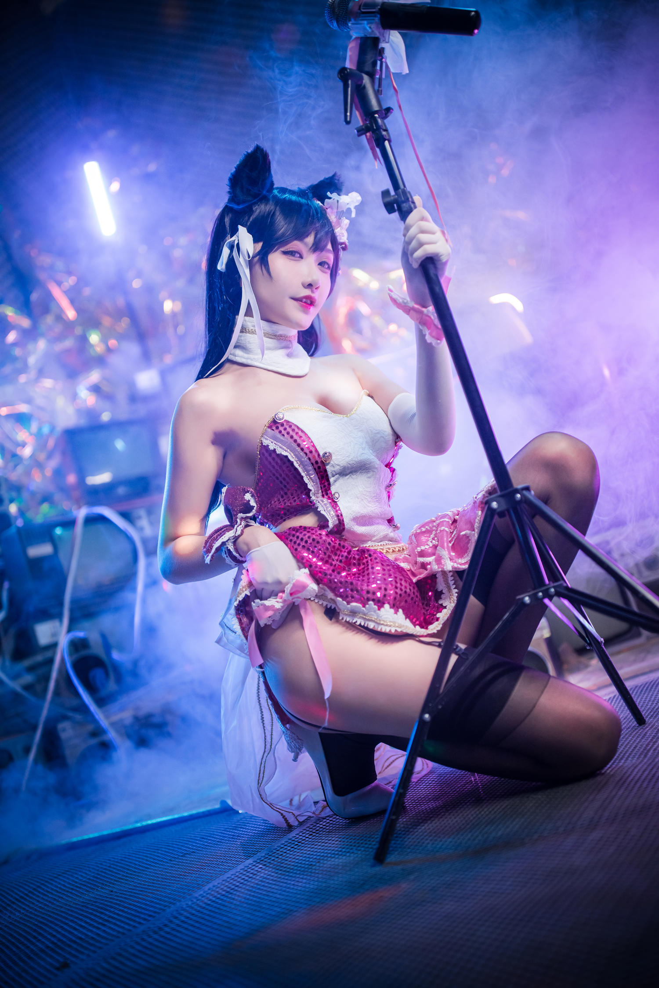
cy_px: 494
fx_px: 961
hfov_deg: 37.9
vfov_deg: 54.4
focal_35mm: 35
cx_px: 330
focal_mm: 35
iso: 1600
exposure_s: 1/400
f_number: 1.4
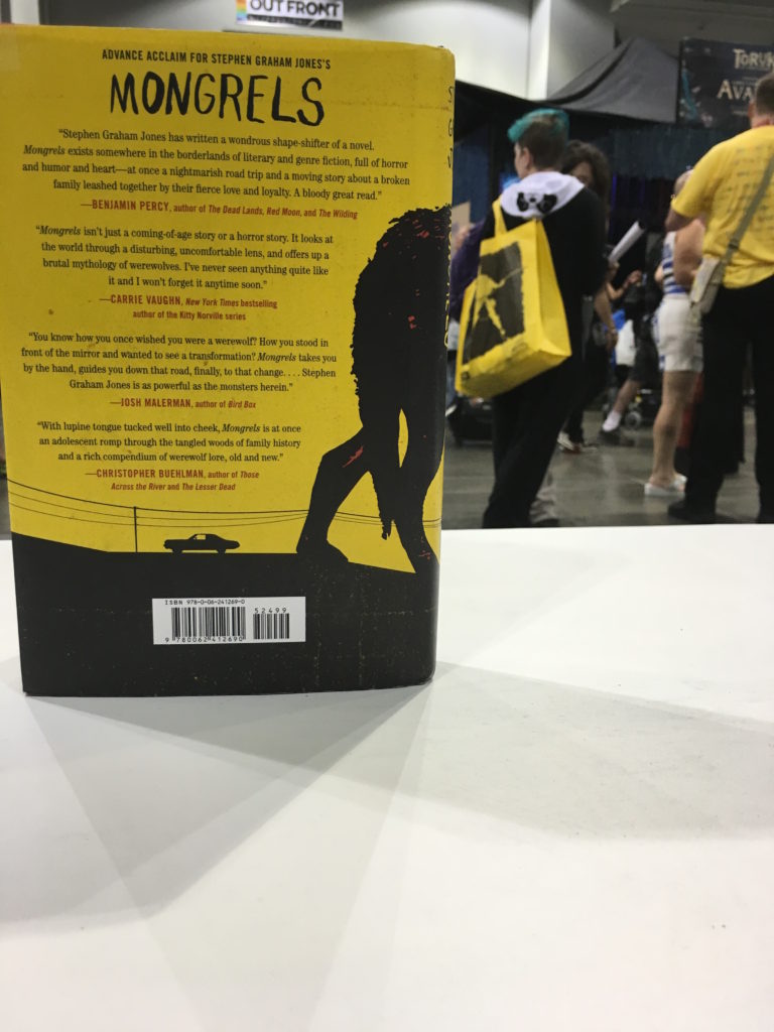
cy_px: 516
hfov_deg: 48.2
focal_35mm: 29
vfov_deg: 61.7
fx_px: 865
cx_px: 387
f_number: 2.2
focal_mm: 4.15
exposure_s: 1/30
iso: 40
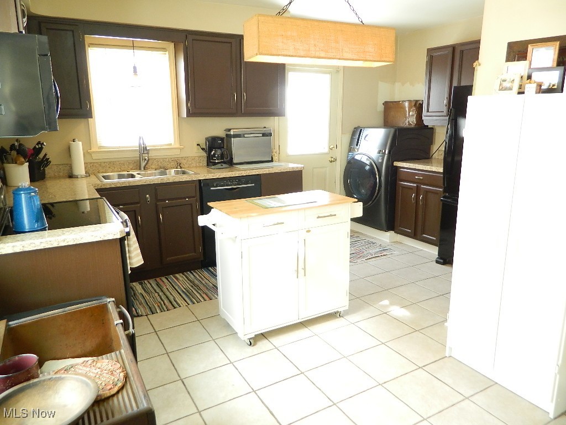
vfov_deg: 54.9
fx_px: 409
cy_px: 212
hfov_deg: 69.4
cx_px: 283
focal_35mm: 25
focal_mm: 4.5
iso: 180
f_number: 3.1
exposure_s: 1/30
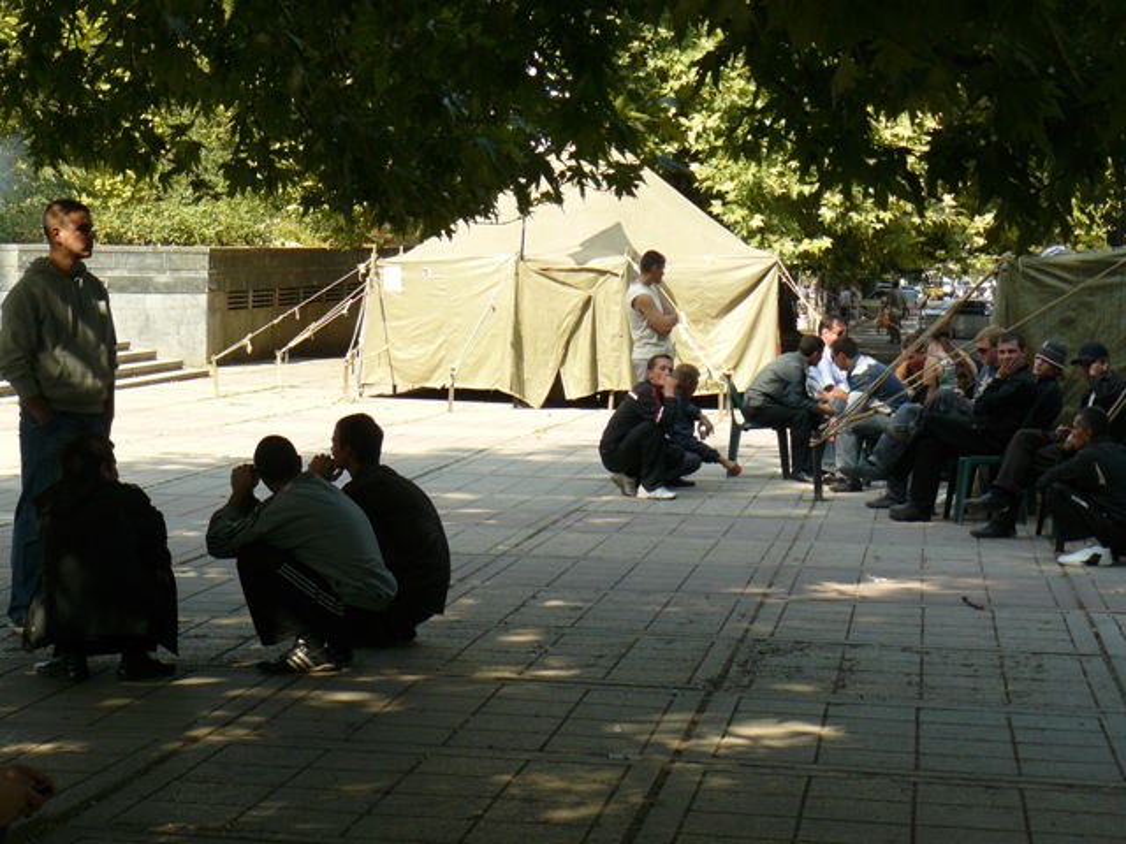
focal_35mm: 84
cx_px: 563
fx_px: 2732
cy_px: 422
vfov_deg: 17.6
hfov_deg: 23.3
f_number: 4
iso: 100
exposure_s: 1/250
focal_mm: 14
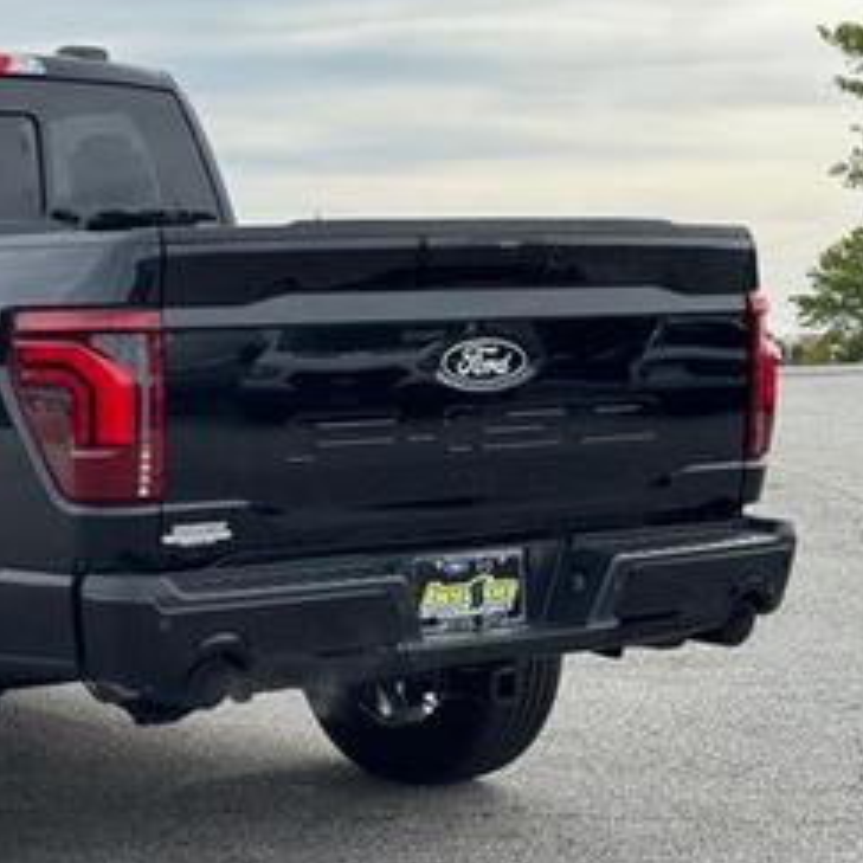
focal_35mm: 88
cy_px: 376
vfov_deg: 19.7
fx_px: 2482
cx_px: 32
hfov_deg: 19.2
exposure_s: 1/3610
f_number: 1.78
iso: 64
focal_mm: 6.76
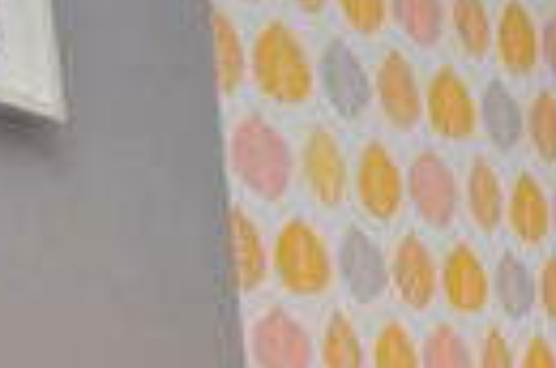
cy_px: 824
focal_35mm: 81
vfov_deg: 13.4
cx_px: 1095
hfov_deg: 17.9
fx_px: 1248
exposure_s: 1/125
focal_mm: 10
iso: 800
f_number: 5.6
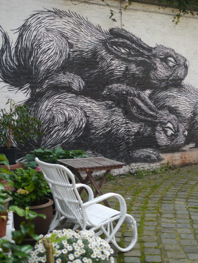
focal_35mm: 50
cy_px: 132
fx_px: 381
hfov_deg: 29.1
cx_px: 99
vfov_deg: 38.2
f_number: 1.8
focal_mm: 25
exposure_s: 1/1300
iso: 160
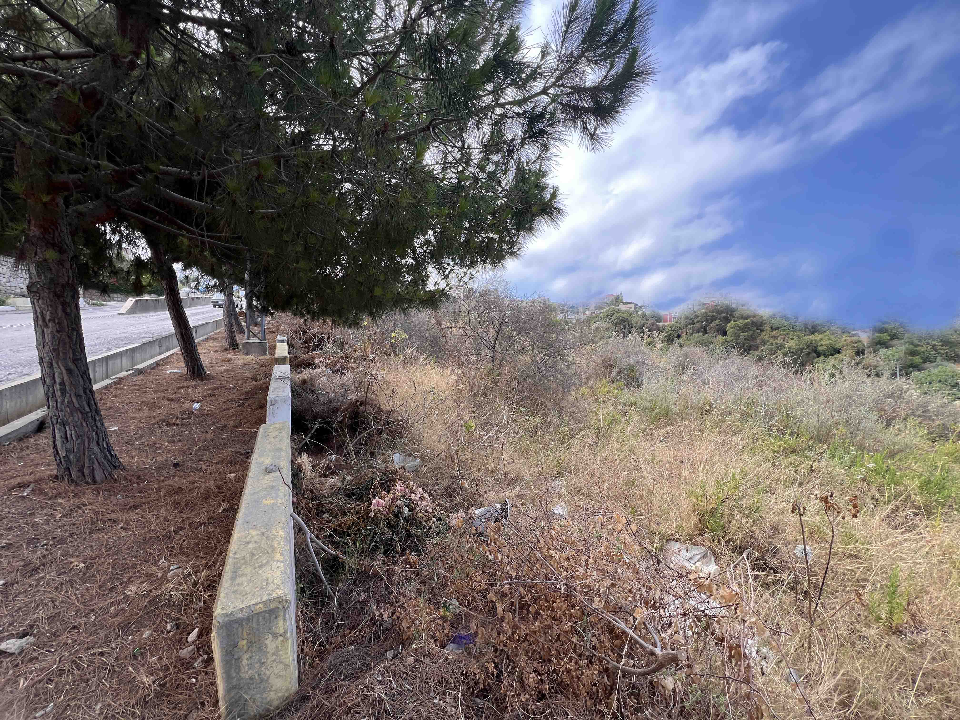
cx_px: 480
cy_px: 360
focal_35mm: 13
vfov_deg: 89.9
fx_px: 361
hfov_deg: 106.2
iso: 32
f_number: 1.8
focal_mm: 1.57
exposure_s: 1/372
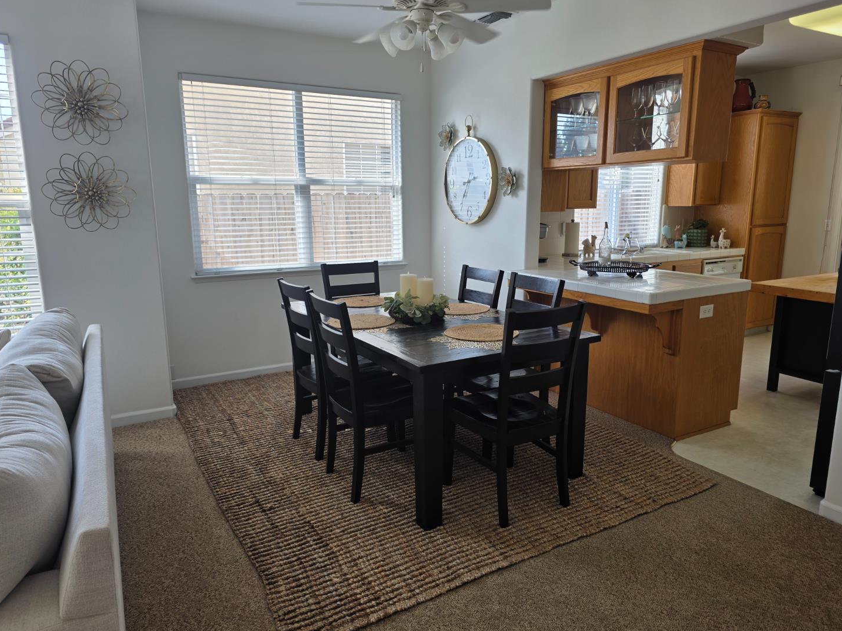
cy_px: 319
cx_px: 427
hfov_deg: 71.6
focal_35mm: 24
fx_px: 584
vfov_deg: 56.8
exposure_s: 1/120
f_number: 1.7
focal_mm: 6.3
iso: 20
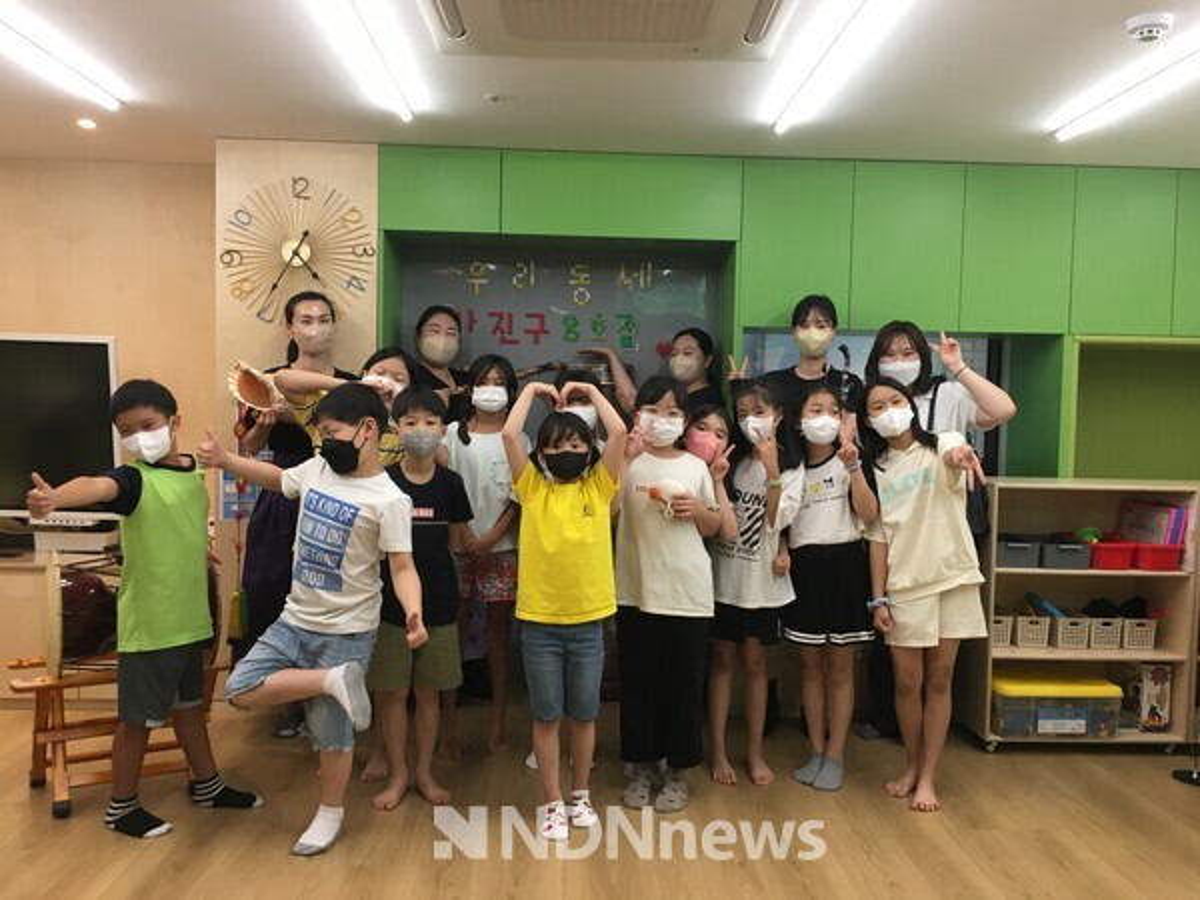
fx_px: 1005
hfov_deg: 61.7
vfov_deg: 48.2
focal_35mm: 29
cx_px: 600
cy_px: 450
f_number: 2.2
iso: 50
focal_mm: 4.15
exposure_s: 1/30
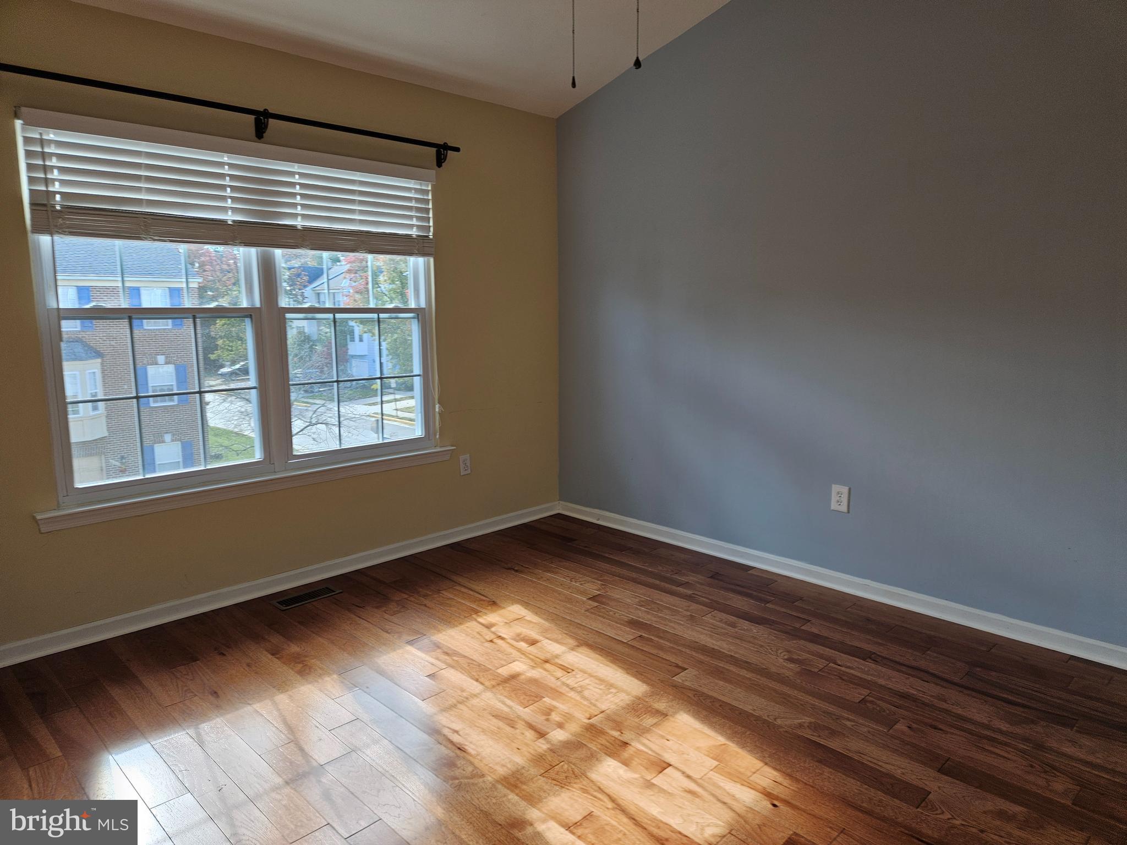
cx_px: 564
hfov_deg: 73.9
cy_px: 422
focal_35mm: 23
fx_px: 749
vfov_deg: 58.9
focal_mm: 5.4
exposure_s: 1/120
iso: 32
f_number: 1.8
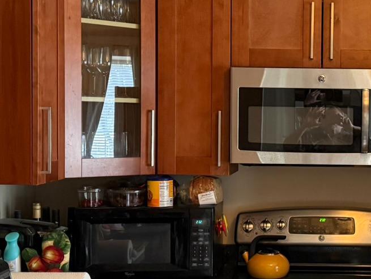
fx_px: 804
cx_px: 335
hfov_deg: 25.2
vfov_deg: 19.7
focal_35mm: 75
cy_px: 143
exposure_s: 1/60
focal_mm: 6.76
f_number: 1.78
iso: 400
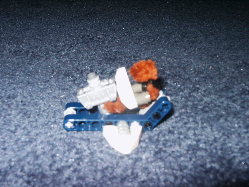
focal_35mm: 49
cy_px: 94
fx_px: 352
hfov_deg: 38.9
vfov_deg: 29.7
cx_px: 124
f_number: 8
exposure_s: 1/45
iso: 200
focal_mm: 10.26
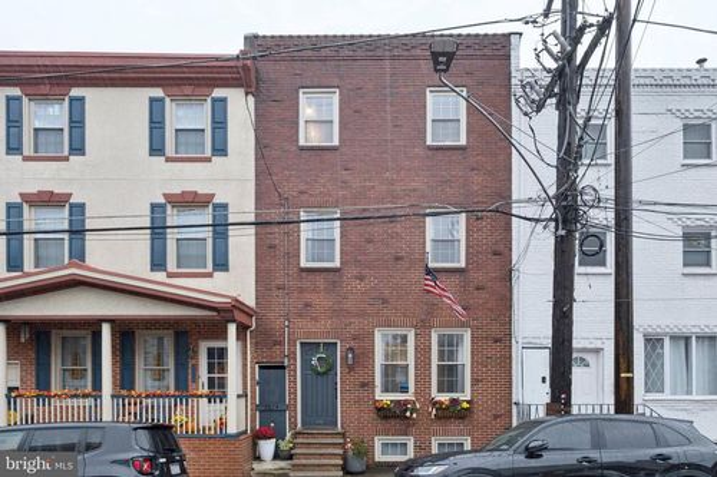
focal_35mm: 23
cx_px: 358
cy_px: 238
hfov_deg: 76.1
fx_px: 458
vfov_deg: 55.1
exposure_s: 1/50
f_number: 8
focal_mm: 15.1
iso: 250
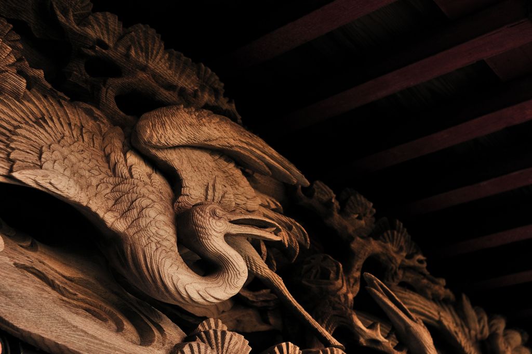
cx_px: 266
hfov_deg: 37.9
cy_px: 177
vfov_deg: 25.7
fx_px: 775
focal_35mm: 52
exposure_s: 1/60
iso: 200
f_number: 4.5
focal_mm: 35
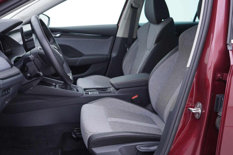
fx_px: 233
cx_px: 116
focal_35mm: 36
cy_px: 78
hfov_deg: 53.1
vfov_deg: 36.9
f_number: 2.8
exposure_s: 1/40
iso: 160
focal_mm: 24
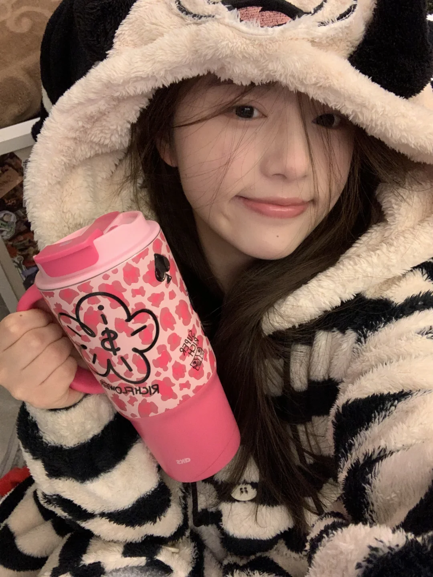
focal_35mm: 32
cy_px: 288
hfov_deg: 44.2
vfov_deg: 56.8
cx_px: 216
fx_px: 534
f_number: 2.2
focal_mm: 2.87
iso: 320
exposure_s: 1/33
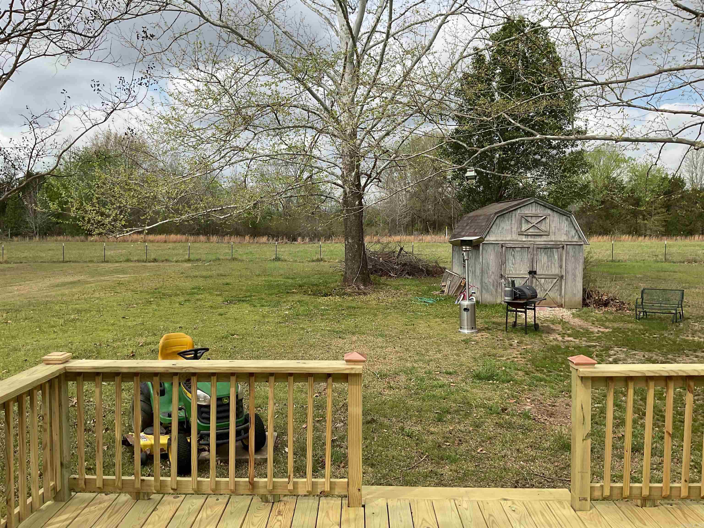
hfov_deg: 61.7
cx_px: 352
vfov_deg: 48.2
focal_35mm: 29
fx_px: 590
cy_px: 264
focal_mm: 3
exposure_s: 1/1342
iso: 16
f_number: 1.8
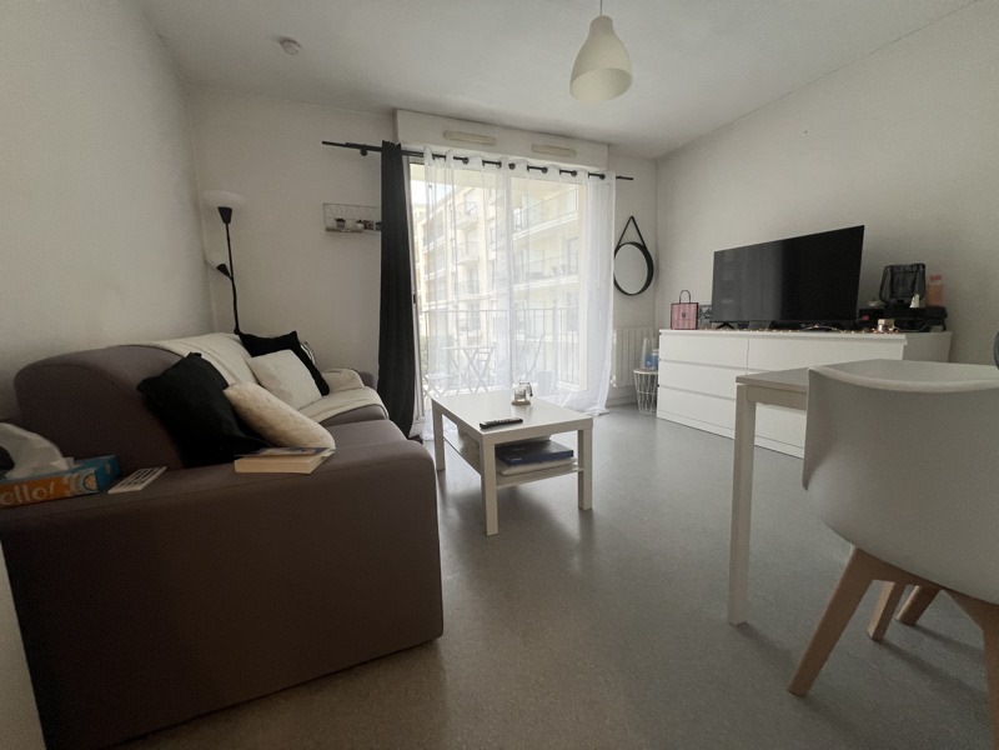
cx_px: 500
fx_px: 375
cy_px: 375
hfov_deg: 106.2
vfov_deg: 89.9
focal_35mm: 13
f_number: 1.8
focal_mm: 1.57
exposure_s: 1/99
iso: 100
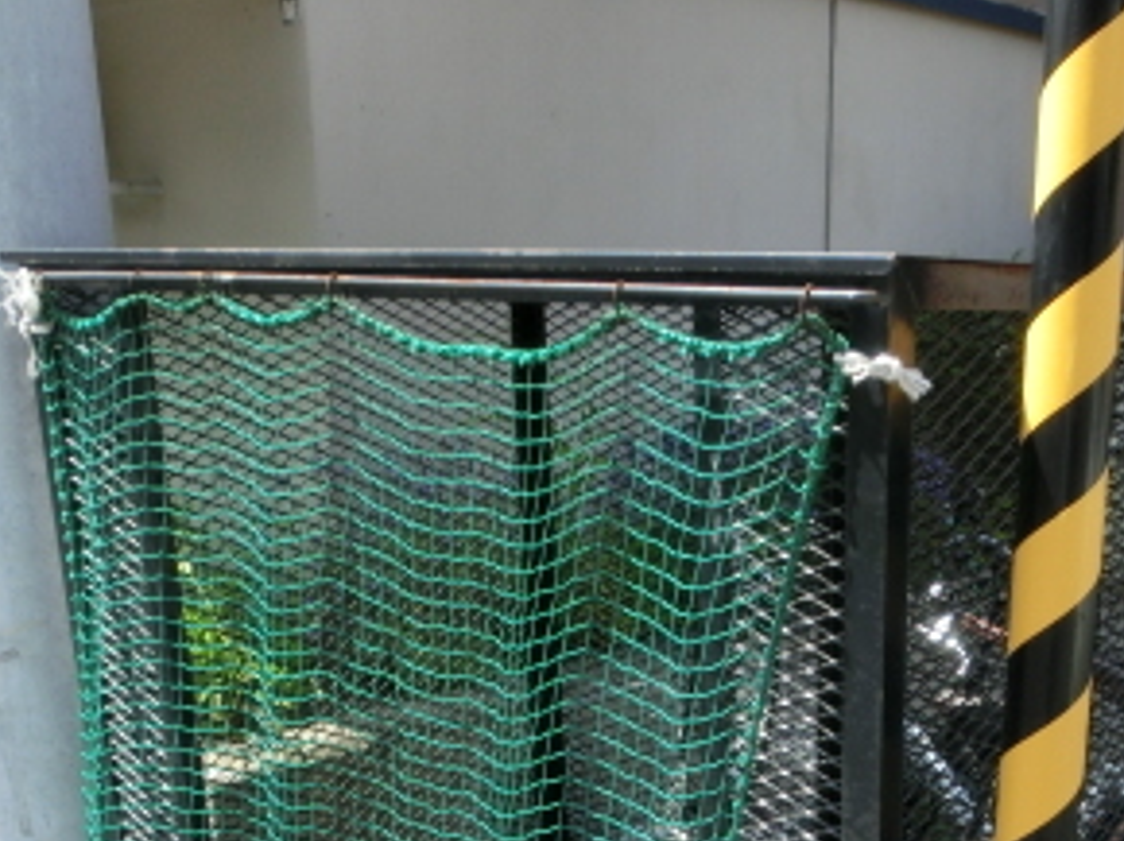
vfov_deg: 25.8
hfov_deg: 35.9
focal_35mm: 53
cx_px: 725
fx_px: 1720
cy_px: 880
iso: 80
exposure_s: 1/400
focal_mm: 4.24
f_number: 3
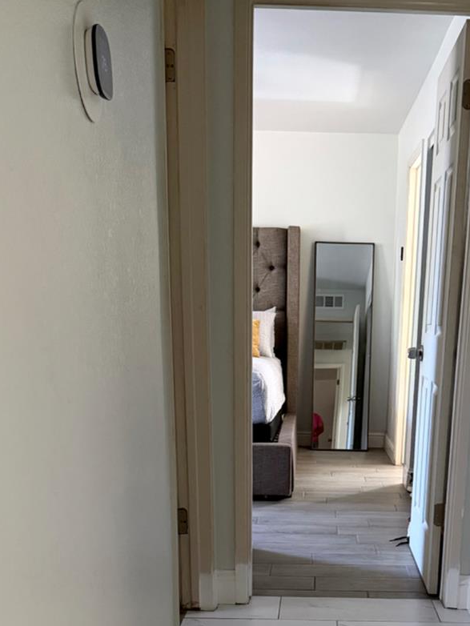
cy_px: 542
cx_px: 331
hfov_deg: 31.2
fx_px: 832
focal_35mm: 46
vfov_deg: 38.8
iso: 400
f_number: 1.78
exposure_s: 1/60
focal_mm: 6.76
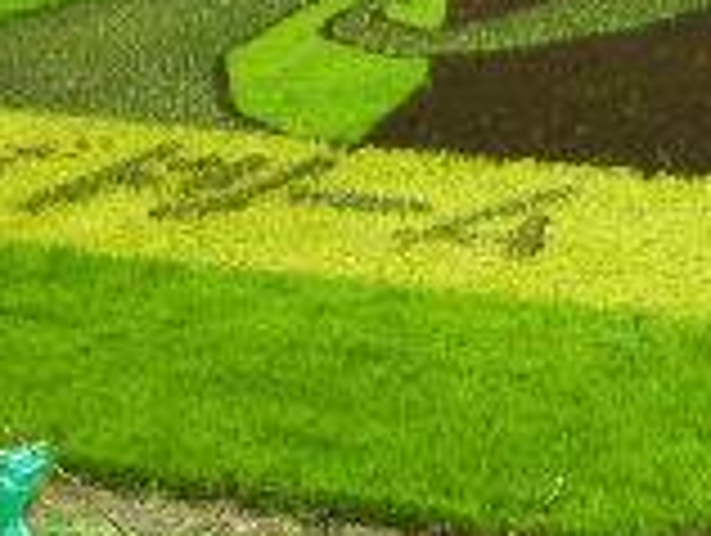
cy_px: 14
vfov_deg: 13.5
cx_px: 1336
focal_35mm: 109
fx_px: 2242
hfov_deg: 15.2
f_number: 3.9
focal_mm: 4.5
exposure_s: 1/320
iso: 100
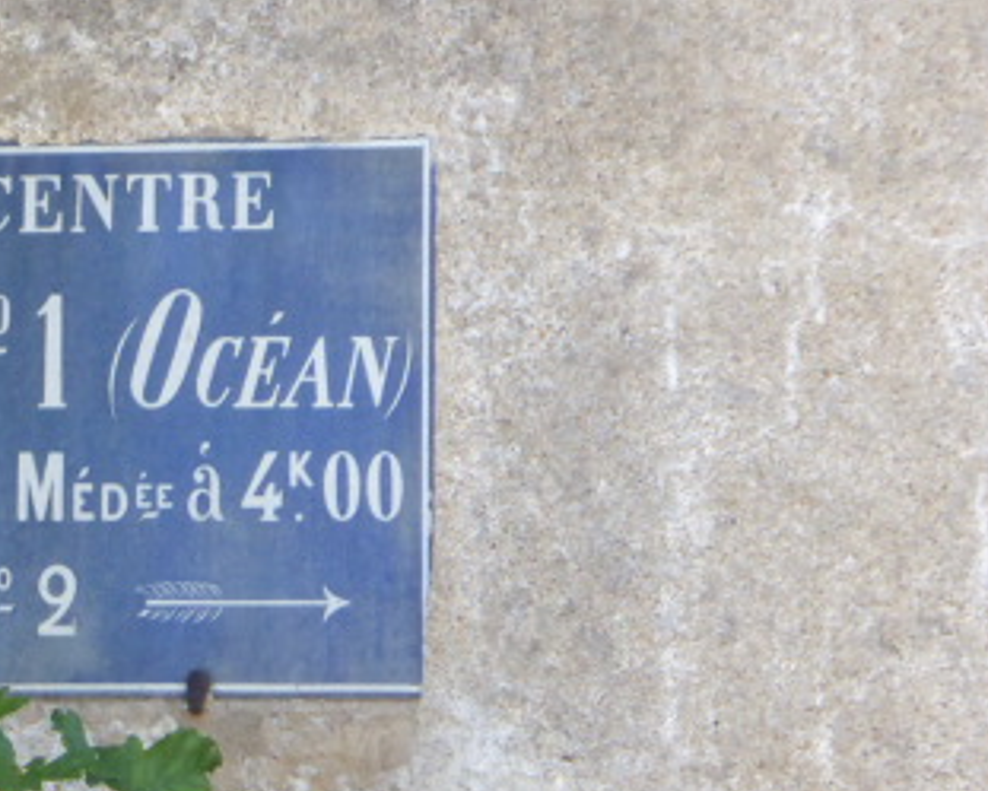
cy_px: 327
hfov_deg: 1.8
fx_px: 31005
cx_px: 19
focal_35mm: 1060
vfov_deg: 1.5
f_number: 6.4
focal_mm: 86
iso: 320
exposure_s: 1/125
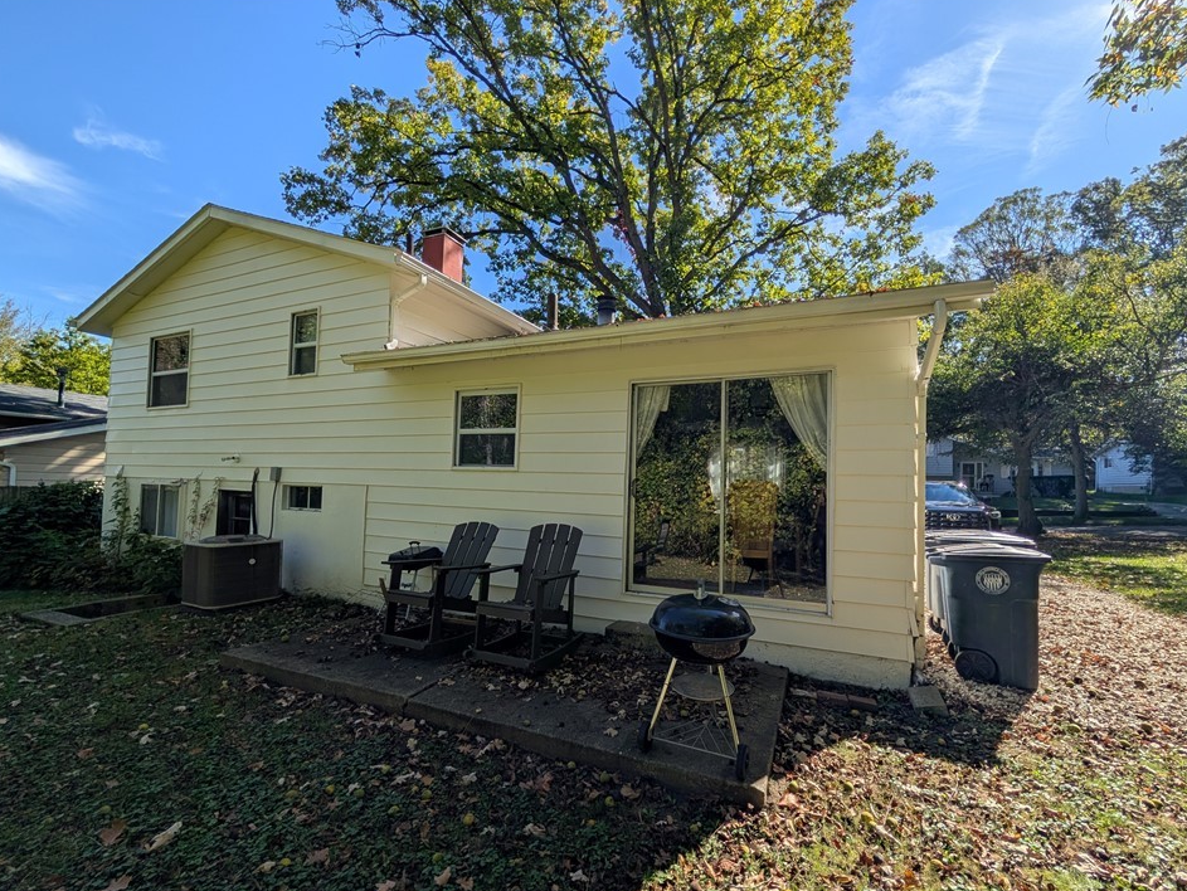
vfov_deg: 89.9
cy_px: 467
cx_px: 614
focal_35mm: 13
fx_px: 446
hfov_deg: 106.1
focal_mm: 2.02
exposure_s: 1/2660
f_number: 1.7
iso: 52
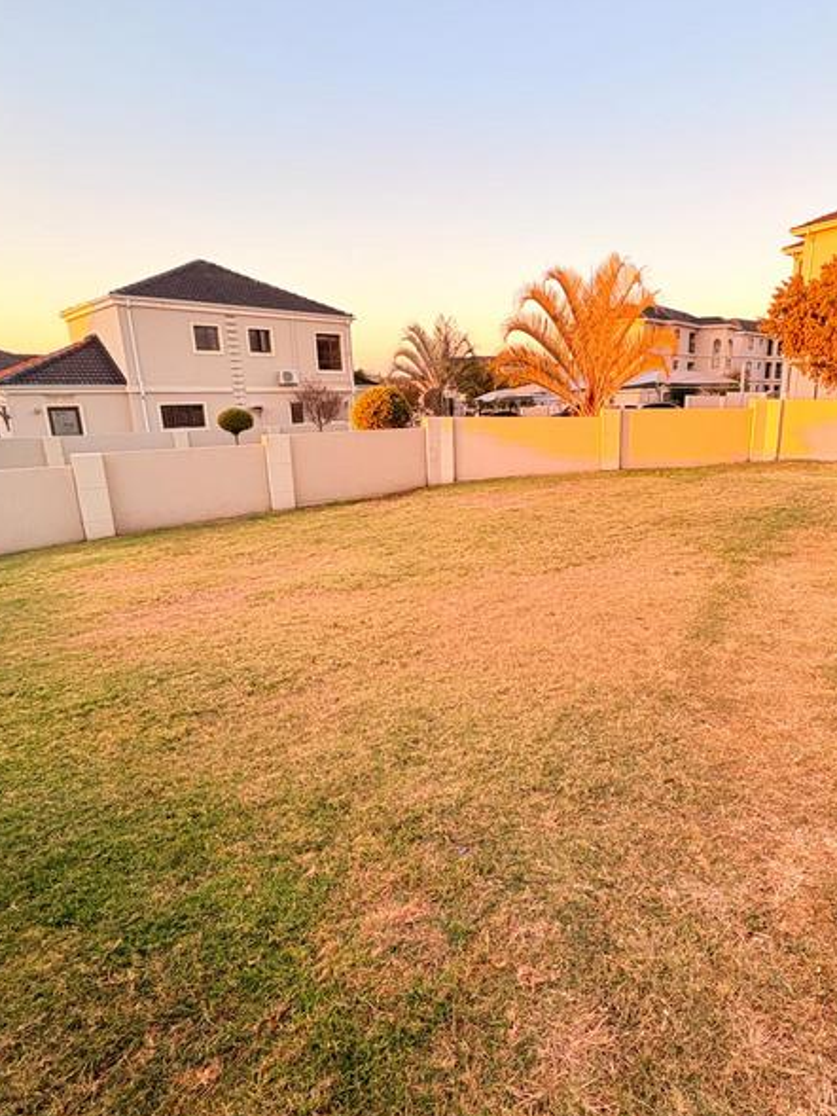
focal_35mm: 19
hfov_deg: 67.2
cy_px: 538
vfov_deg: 84.6
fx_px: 612
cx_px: 542
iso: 40
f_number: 2.2
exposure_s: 1/99
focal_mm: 2.22
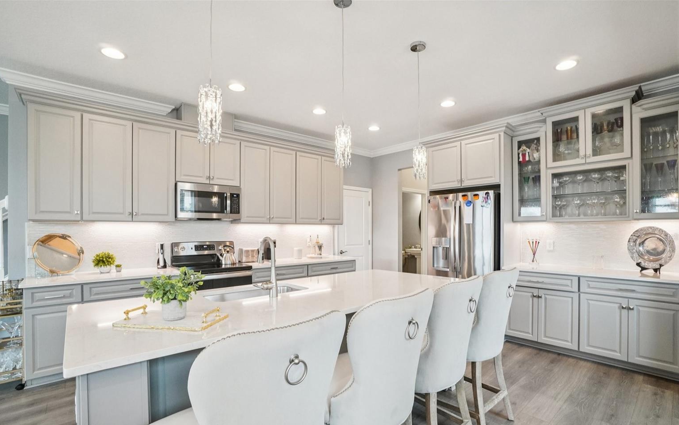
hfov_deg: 97.8
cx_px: 347
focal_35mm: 16
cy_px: 237
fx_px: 296
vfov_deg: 71.0
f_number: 8
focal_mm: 10
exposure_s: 1/30
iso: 640
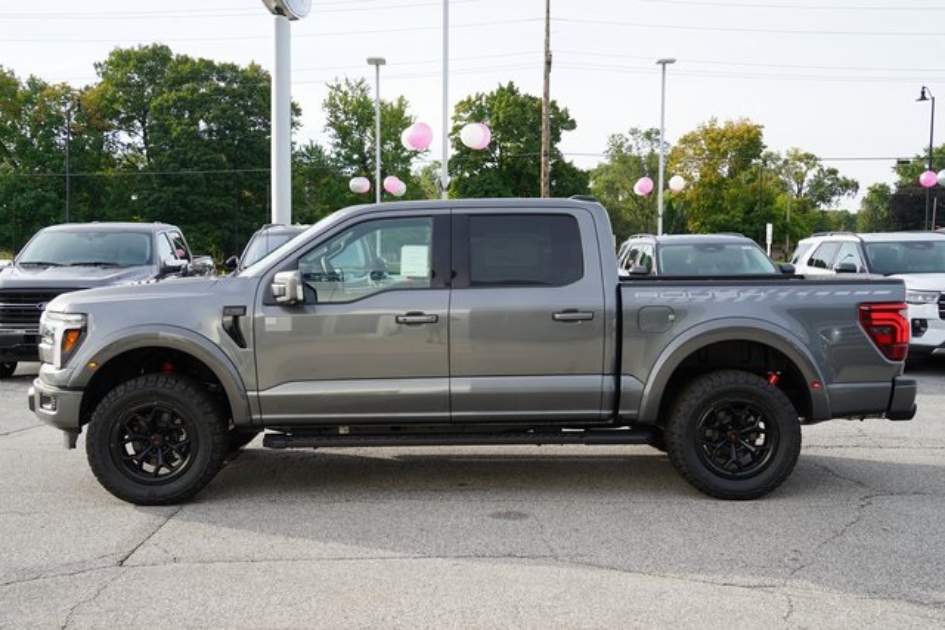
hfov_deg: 48.4
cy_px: 315
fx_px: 1050
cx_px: 472
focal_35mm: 40
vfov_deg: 33.4
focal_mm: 40
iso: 100
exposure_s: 1/80
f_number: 9
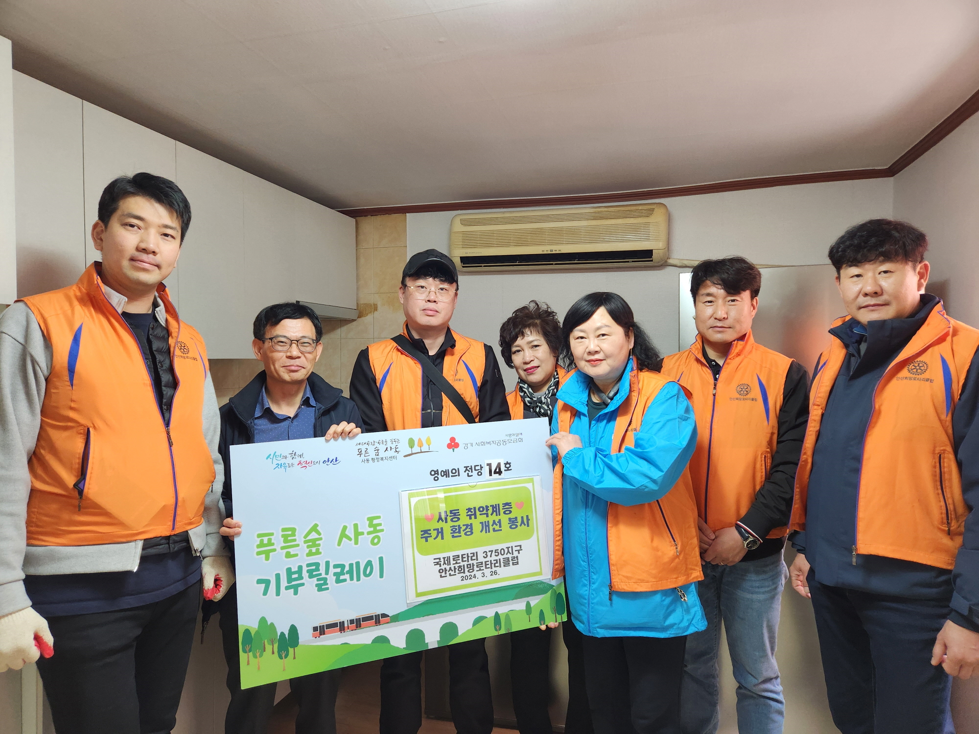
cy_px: 367
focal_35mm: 23
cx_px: 490
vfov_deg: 58.9
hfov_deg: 73.9
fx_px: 650
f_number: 1.8
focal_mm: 5.4
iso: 200
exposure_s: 1/120
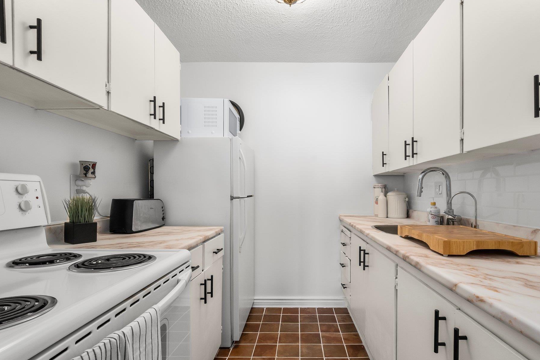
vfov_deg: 70.4
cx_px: 293
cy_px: 195
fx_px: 255
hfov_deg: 93.0
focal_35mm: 17
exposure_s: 1/13
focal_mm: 10
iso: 320
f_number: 10
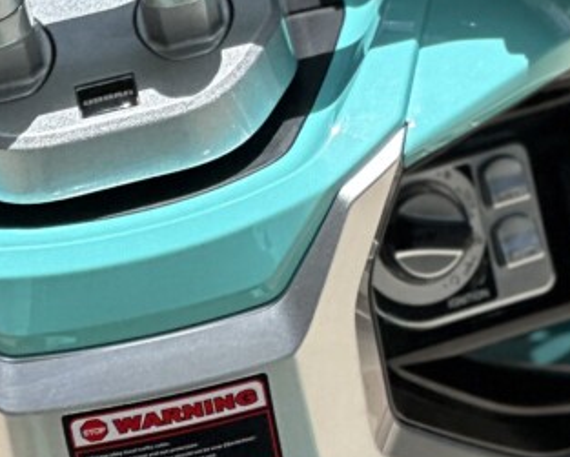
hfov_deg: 6.6
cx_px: 747
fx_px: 4863
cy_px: -324
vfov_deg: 5.3
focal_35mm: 288
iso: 32
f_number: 2.8
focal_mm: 9
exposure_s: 1/501
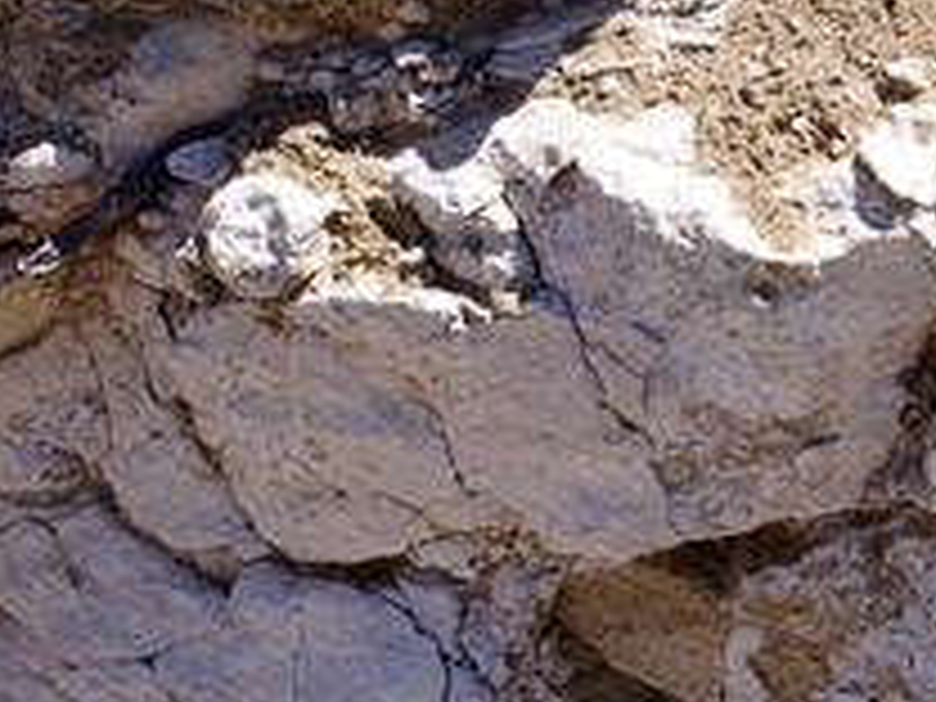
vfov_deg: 12.3
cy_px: 482
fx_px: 3245
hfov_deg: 16.2
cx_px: 864
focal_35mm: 120
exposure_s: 1/400
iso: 200
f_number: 8
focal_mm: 35
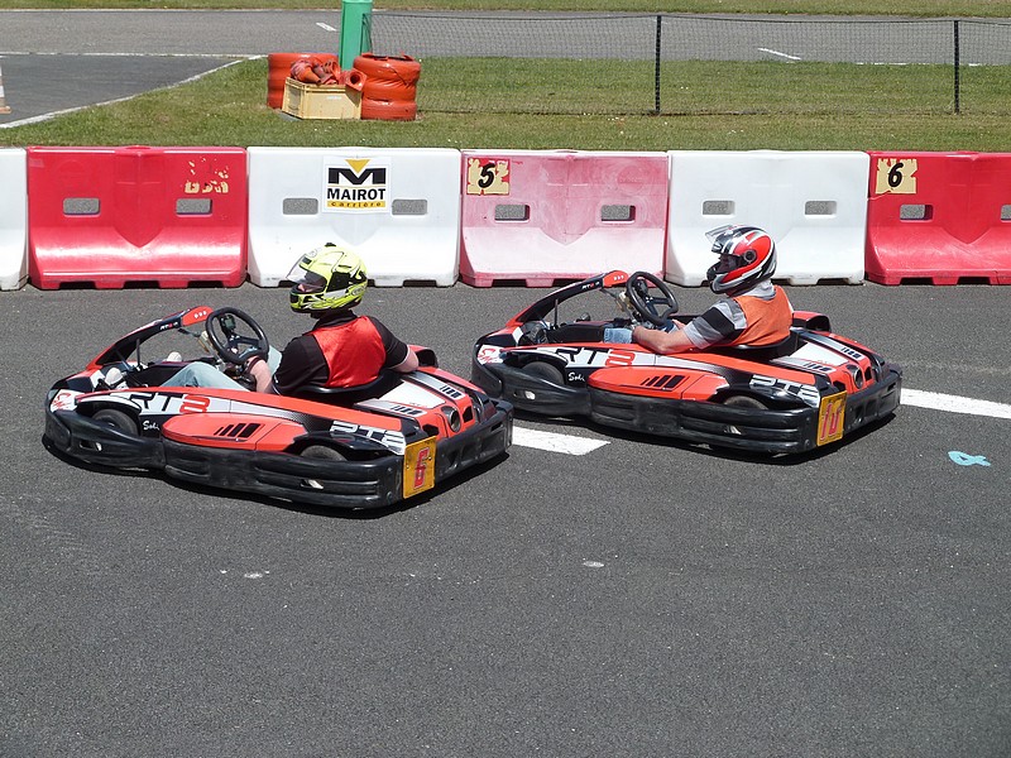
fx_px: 2804
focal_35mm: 96
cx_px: 506
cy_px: 379
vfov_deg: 15.4
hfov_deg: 20.4
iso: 80
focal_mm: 15.8
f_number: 4.3
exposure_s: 1/500
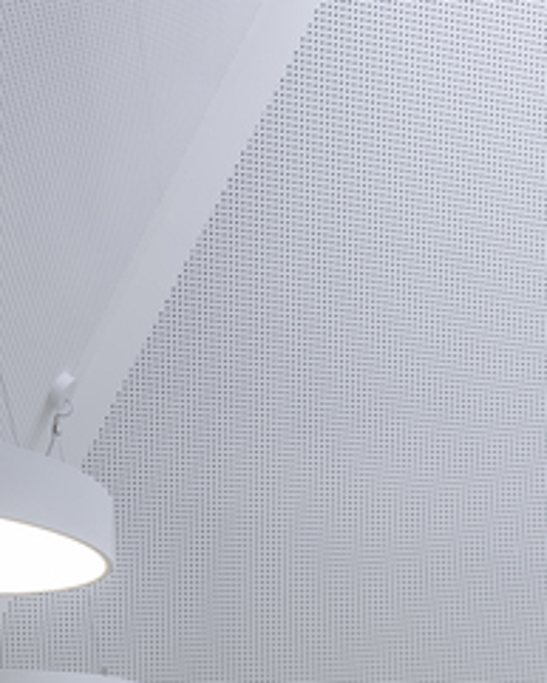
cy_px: 1009
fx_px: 1476
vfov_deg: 21.9
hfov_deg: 19.5
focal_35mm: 73
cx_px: 692
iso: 100
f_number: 11
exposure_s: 1/4
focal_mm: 23
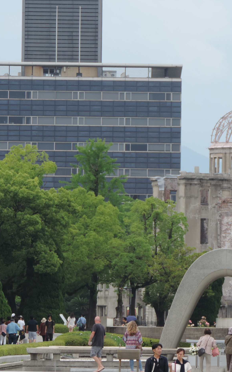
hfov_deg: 3.4
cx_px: 186
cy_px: 186
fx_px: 3946
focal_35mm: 390
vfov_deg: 5.4
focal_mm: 49
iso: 80
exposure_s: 1/200
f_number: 4.7
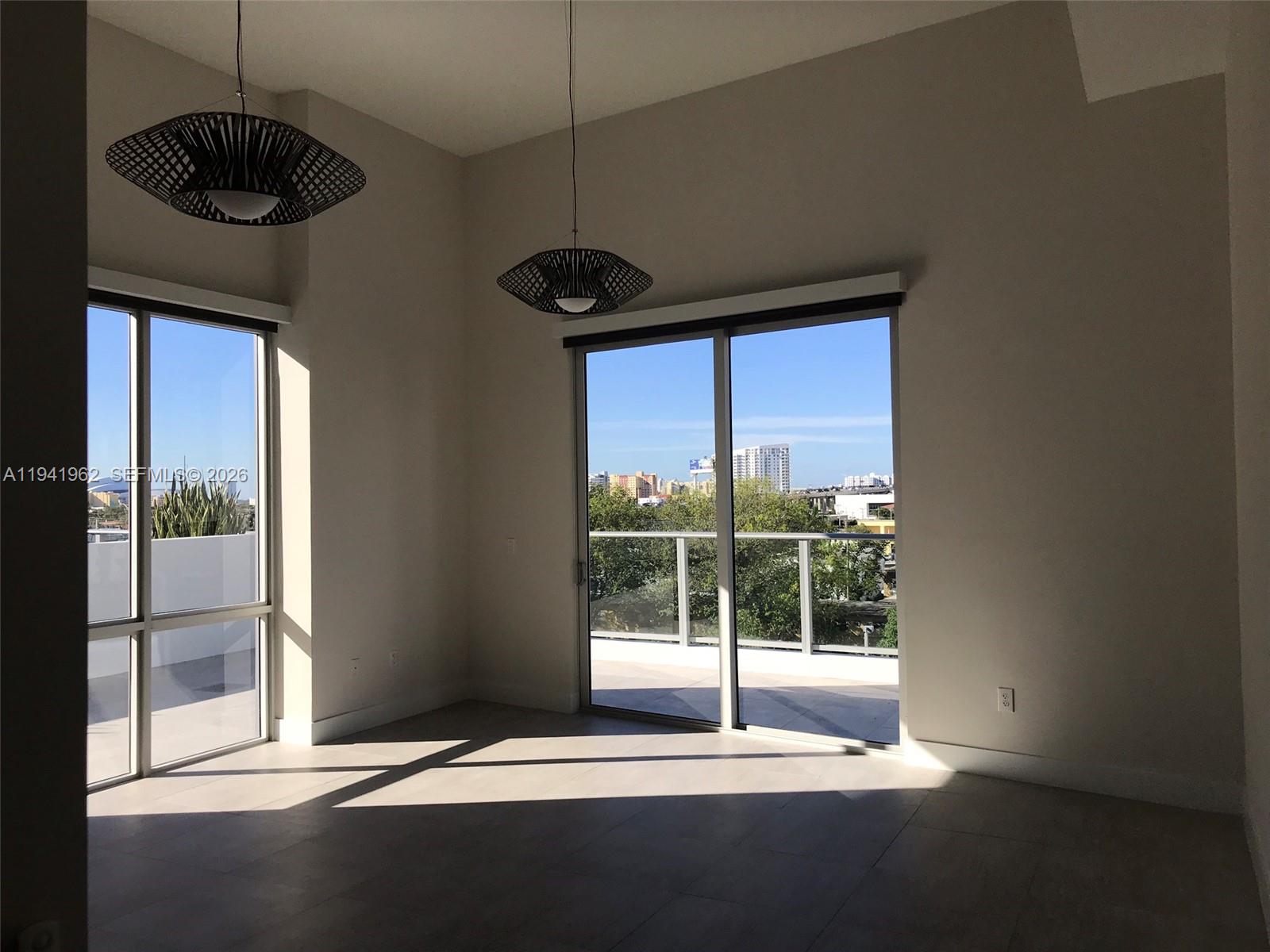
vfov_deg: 49.7
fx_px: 1027
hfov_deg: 63.4
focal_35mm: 28
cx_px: 635
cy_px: 476
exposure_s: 1/378
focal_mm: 3.99
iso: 20
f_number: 1.8
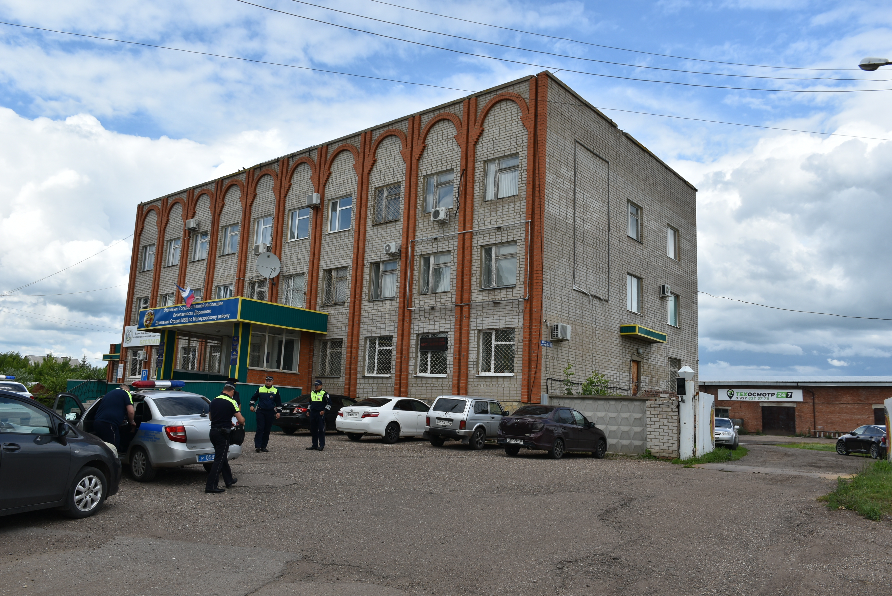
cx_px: 446
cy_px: 298
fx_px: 669
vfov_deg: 48.0
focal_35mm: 27
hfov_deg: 67.4
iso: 100
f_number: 8
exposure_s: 1/250
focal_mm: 18
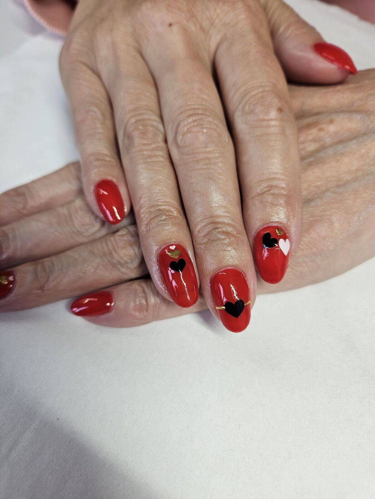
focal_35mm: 23
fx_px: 332
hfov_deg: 58.9
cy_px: 250
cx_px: 188
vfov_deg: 73.9
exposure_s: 1/100
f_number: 1.8
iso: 32
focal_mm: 5.4
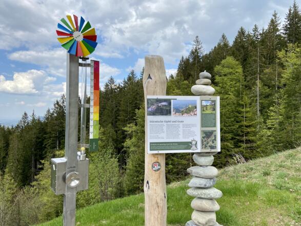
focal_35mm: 26
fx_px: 226
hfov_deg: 67.3
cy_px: 113
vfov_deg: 53.0
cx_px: 150
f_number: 1.8
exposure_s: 1/1808
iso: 32
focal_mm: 4.25
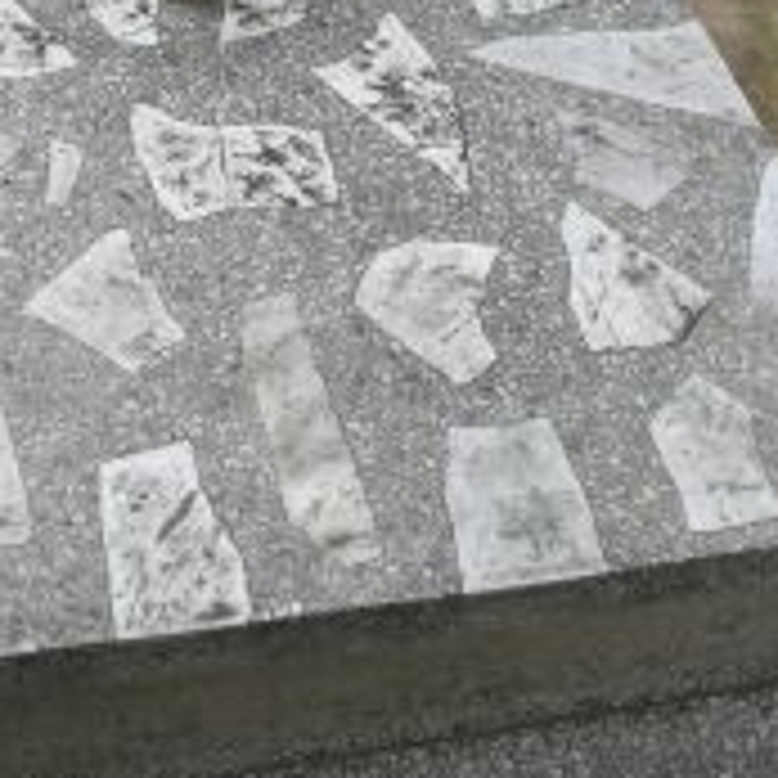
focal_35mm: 86
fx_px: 2187
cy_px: 54
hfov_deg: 20.1
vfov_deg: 19.7
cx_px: 220
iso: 100
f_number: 4
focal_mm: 7.4
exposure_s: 1/200
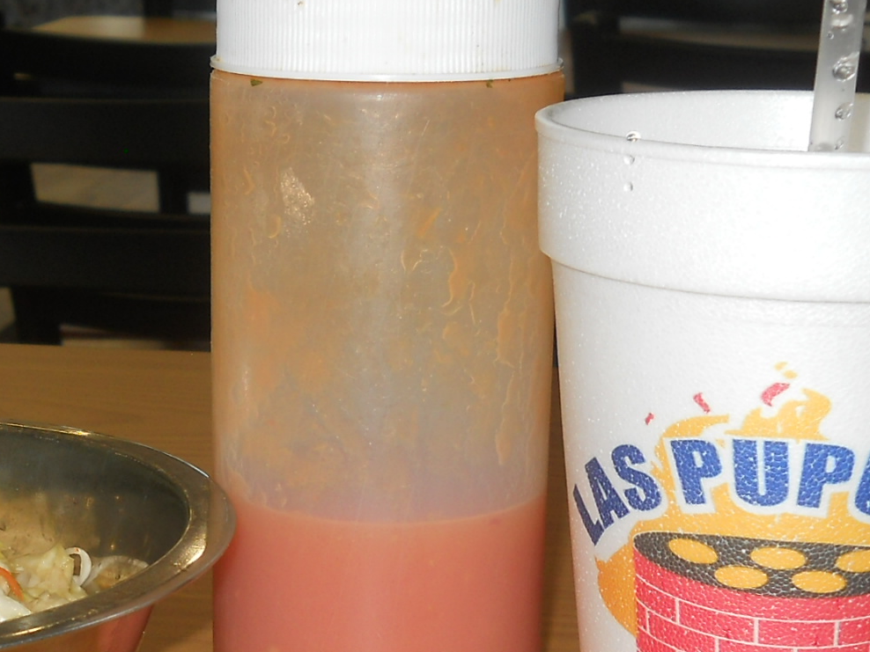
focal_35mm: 85
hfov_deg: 22.7
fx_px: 2136
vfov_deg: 17.2
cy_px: 538
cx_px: 186
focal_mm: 6.72
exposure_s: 1/30
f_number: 3.1
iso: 80
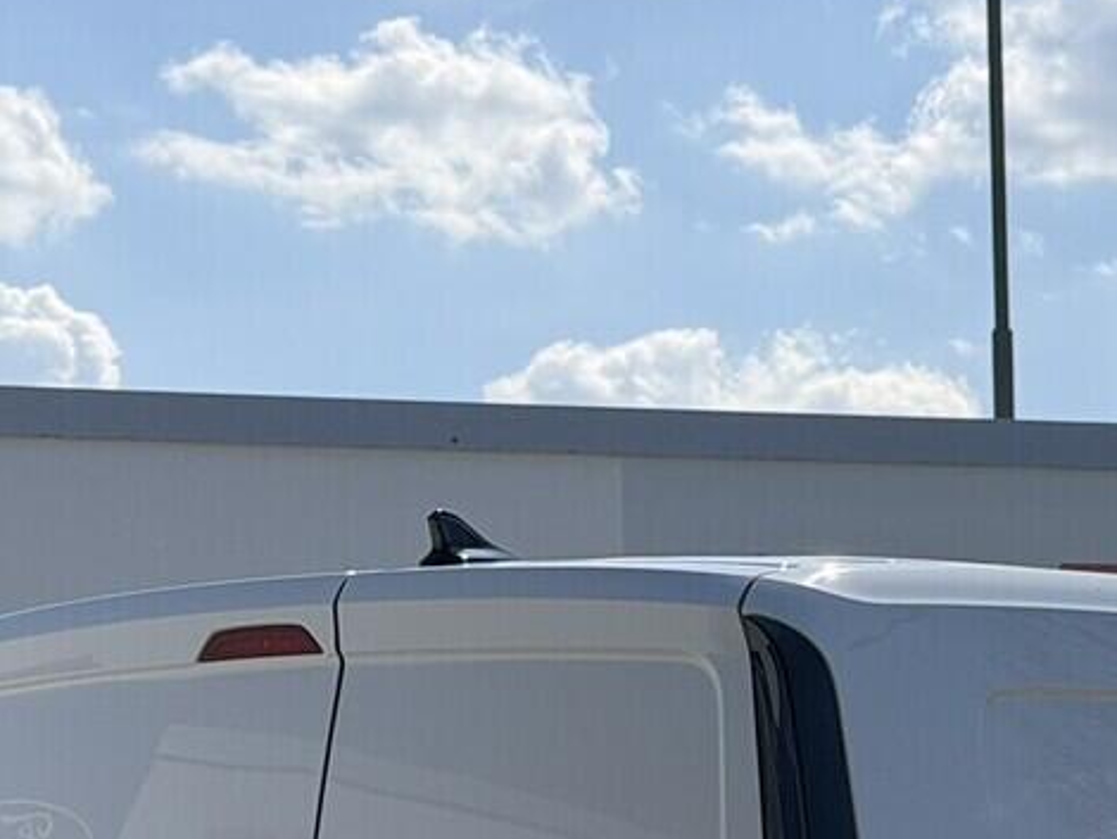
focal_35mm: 147
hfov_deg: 13.3
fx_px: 4746
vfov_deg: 9.8
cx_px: 1062
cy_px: 1212
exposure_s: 1/9901
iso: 64
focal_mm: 6.76
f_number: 1.78
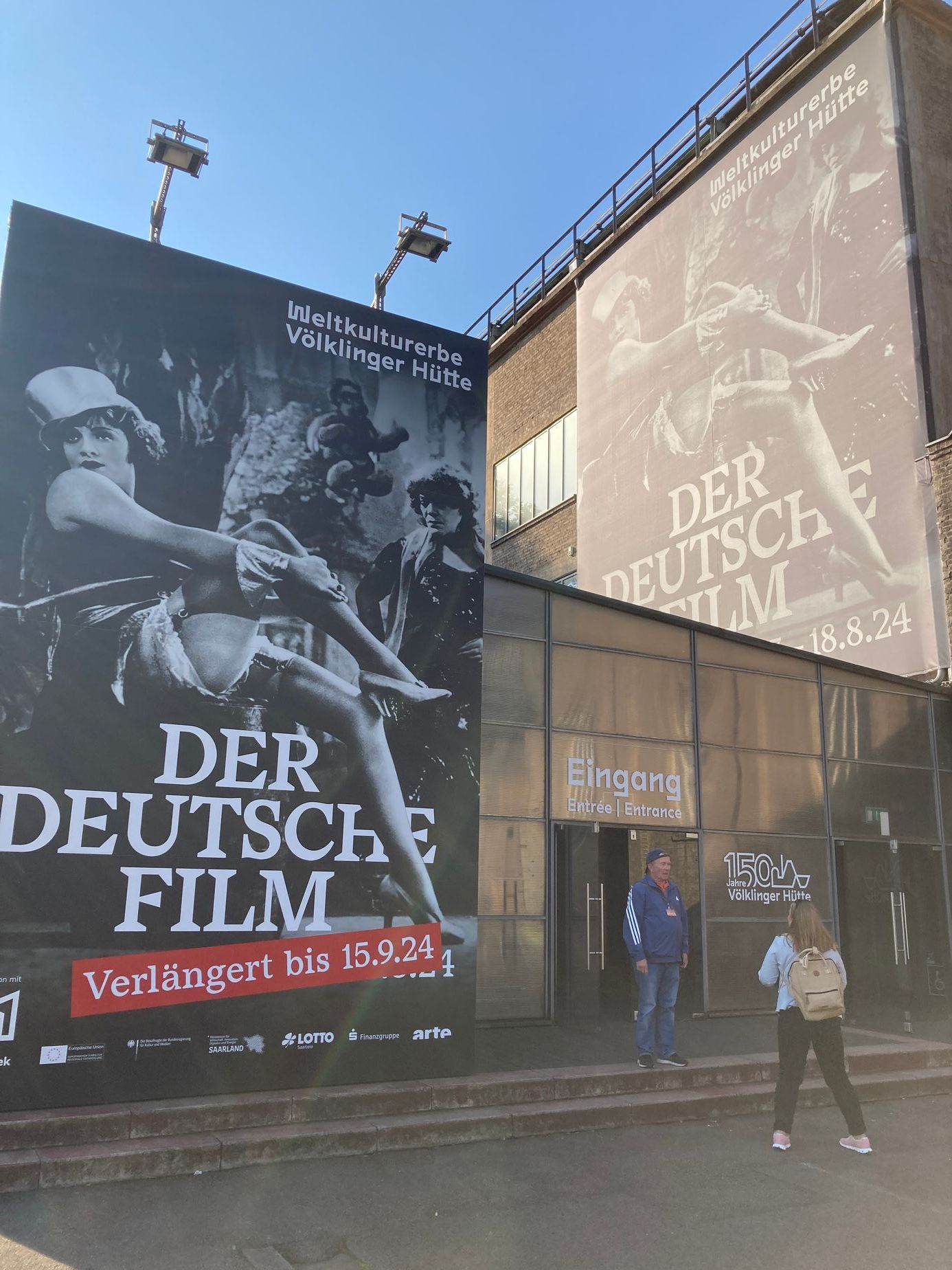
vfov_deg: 63.4
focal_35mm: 28
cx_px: 476
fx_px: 1027
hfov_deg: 49.7
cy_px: 635
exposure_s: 1/1372
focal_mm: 3.99
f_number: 1.8
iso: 20
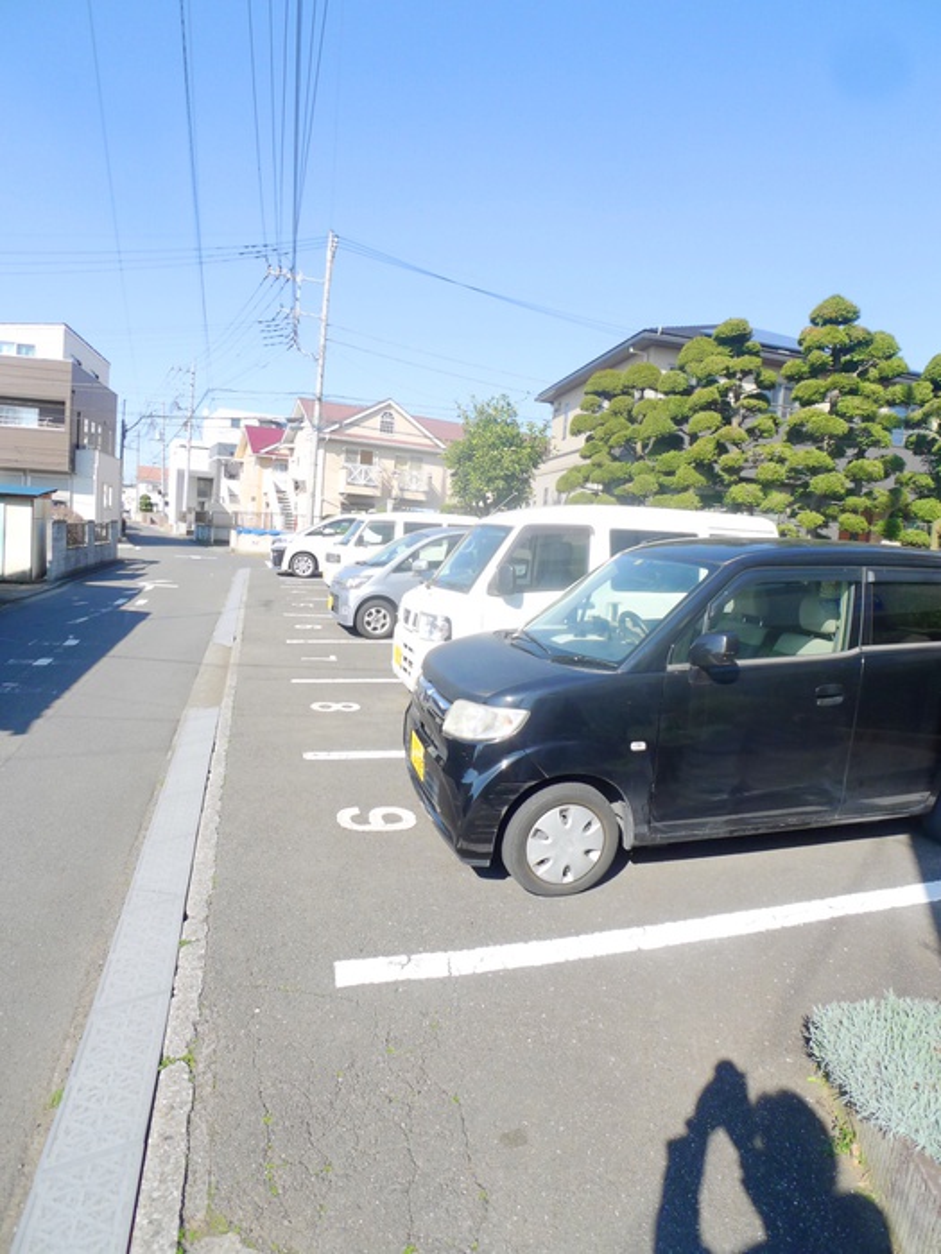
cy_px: 627
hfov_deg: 56.8
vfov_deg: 71.6
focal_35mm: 24
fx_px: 870
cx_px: 470
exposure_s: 1/800
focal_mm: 5.1
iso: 80
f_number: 2.5
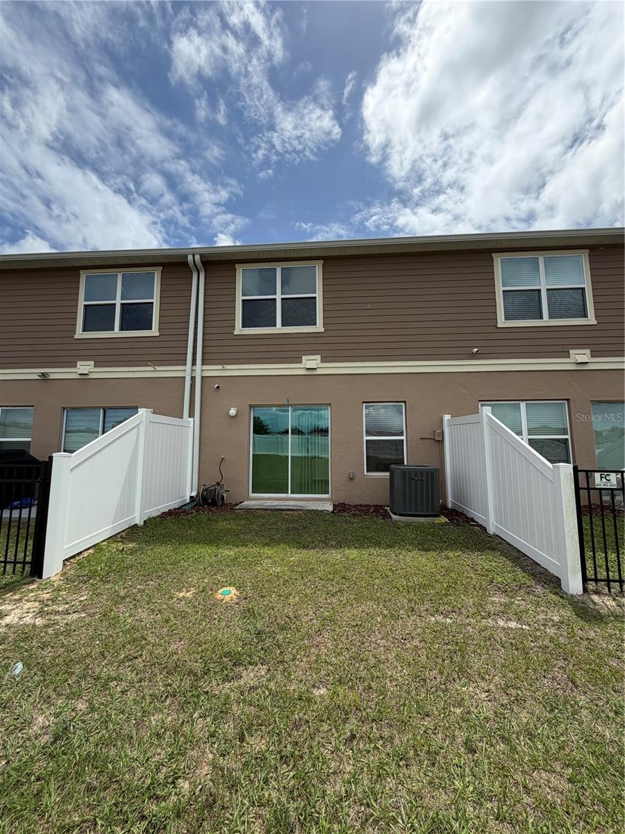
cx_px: 312
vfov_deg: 102.1
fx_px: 337
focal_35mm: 14
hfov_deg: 85.7
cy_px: 417
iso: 25
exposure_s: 1/1572
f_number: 2.2
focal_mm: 2.22
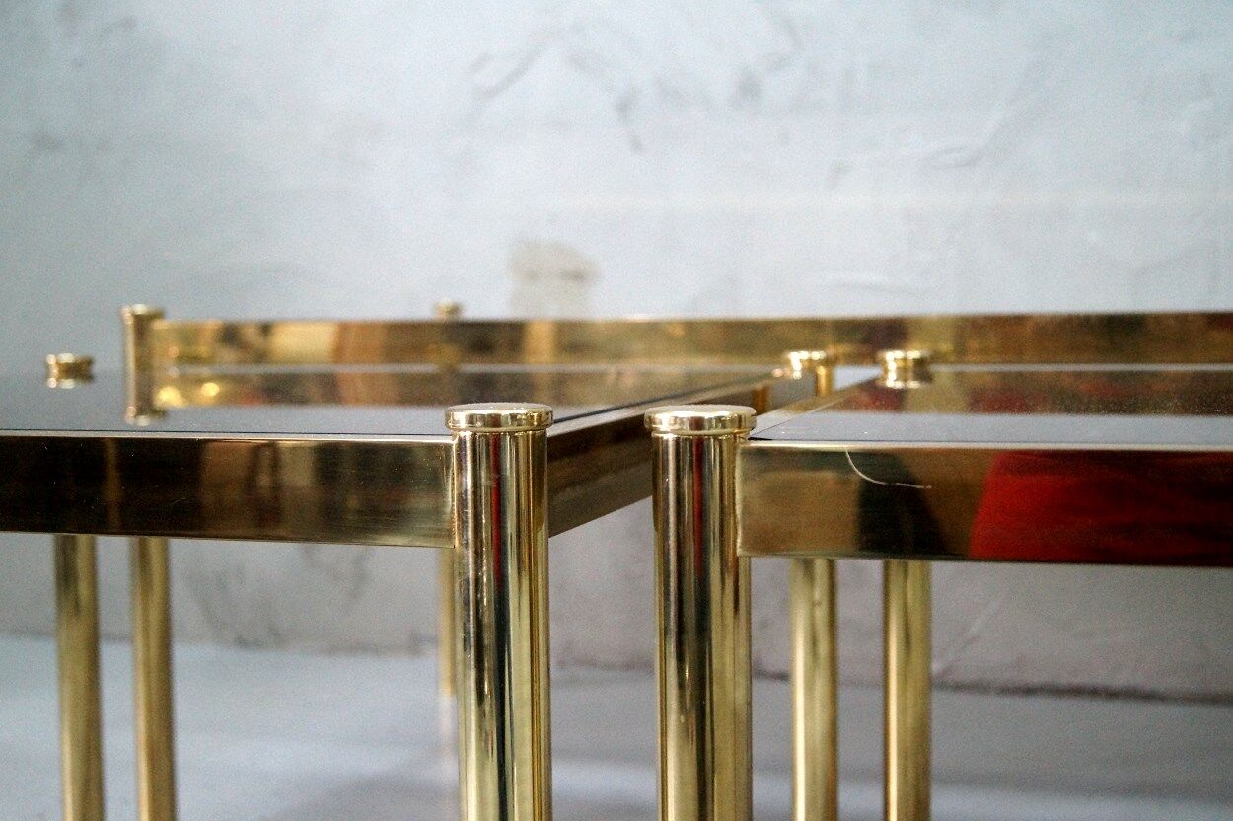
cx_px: 616
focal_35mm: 45
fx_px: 1540
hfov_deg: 43.6
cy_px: 410
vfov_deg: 29.8
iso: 3200
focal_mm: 30
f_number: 4.5
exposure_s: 1/160
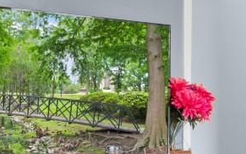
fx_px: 570
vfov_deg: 15.4
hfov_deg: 21.6
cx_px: 335
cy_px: 86
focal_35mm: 85
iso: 100
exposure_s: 3
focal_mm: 10
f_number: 4.5
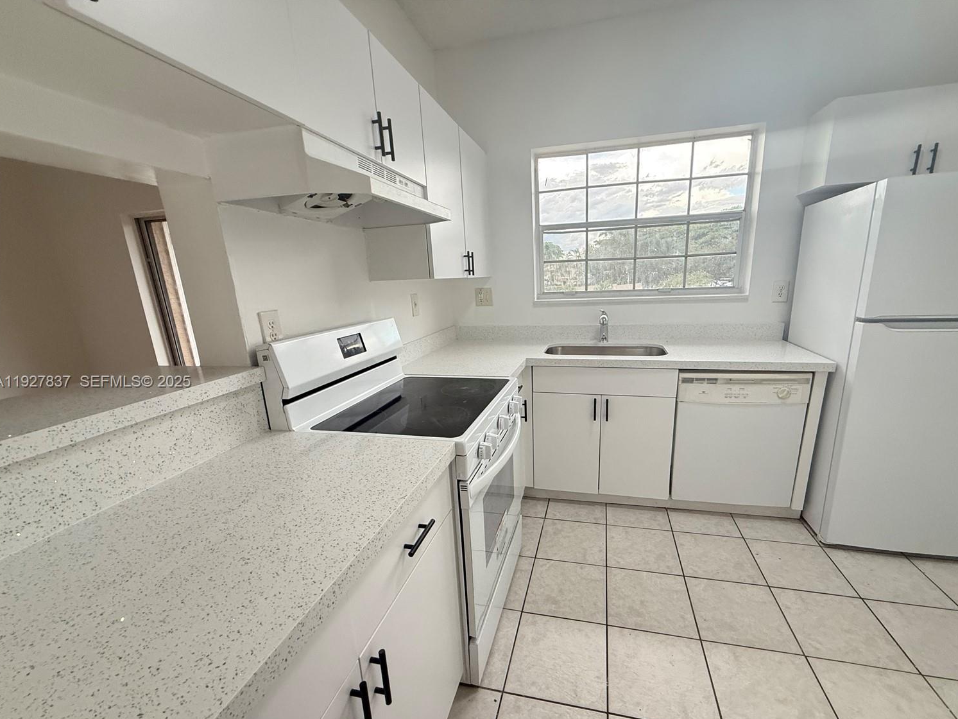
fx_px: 415
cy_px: 383
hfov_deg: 98.1
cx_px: 504
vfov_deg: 81.7
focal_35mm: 15
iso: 320
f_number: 2.2
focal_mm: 2.22
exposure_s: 1/120
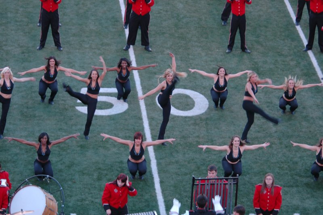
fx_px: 1883
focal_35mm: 210
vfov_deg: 6.5
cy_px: 108
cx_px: 162
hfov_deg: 9.8
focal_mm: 140
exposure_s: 1/60
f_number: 5.6
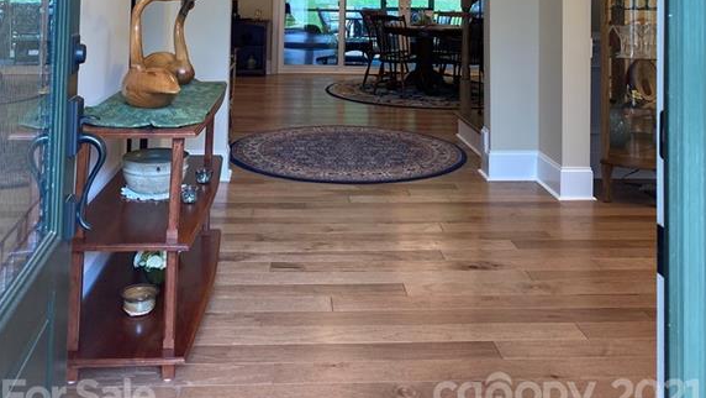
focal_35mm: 38
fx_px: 712
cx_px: 353
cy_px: -35
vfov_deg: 28.5
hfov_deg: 52.8
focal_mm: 4.25
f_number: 1.8
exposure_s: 1/120
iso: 125
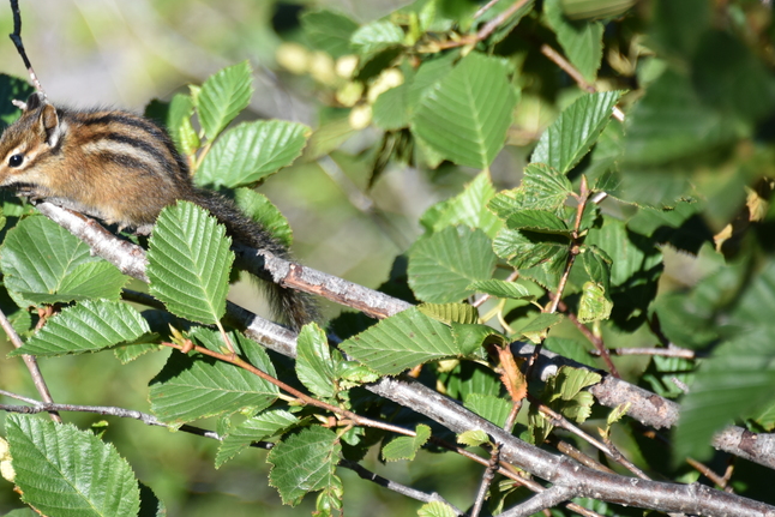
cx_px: 110
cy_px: 199
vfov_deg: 2.3
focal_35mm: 594
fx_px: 12790
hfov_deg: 3.5
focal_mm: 300
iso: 280
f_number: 5.6
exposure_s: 1/640
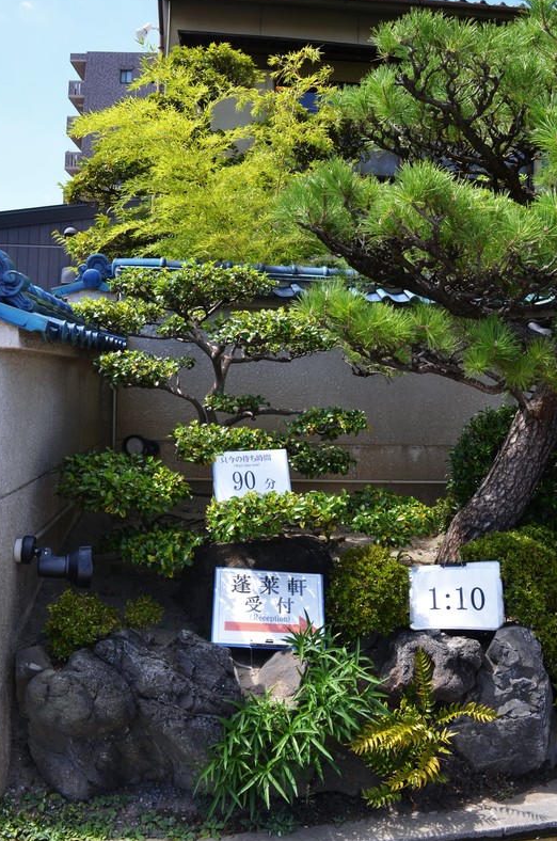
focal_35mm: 30
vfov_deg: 61.9
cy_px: 383
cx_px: 295
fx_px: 699
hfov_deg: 43.4
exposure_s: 1/200
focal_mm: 18
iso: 200
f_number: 7.1
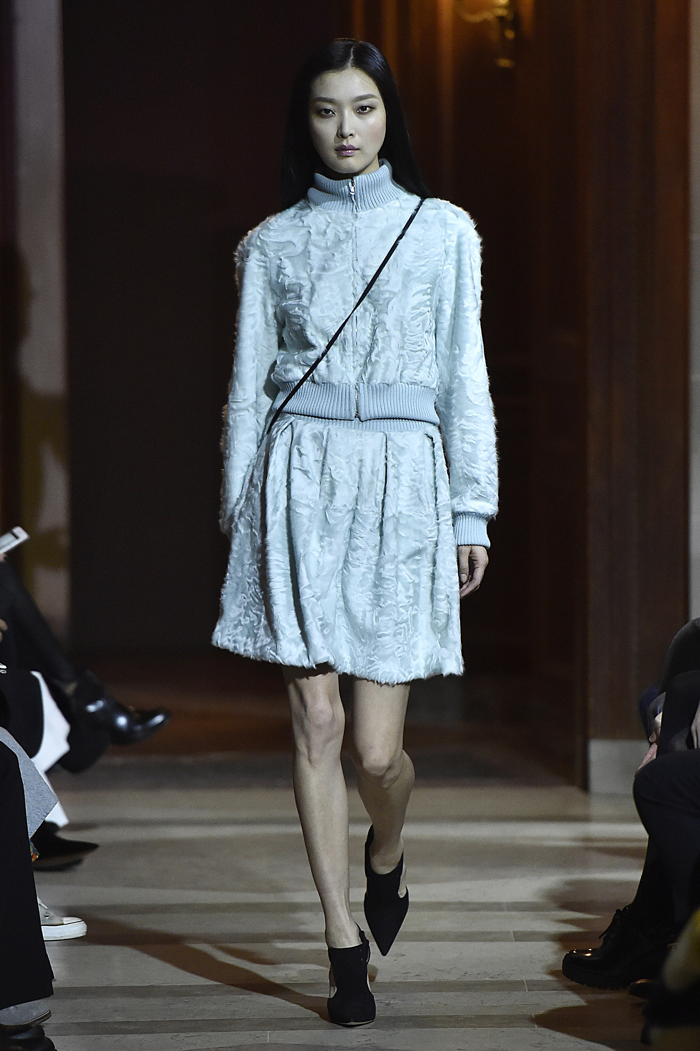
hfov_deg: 6.9
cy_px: 526
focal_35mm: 200
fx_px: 5839
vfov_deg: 10.3
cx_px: 350
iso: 4000
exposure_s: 1/250
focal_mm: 200
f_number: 2.8
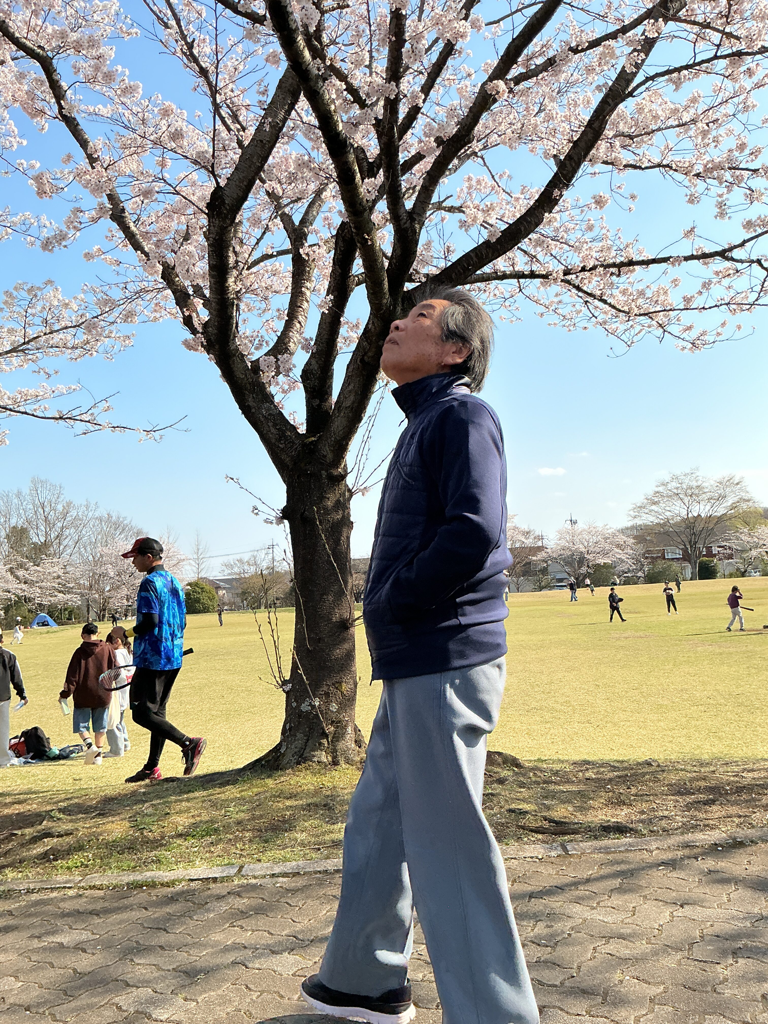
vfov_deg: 61.7
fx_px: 858
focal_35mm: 29
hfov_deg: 48.2
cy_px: 512
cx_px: 384
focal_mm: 3
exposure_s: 1/1730
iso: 25
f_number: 1.8
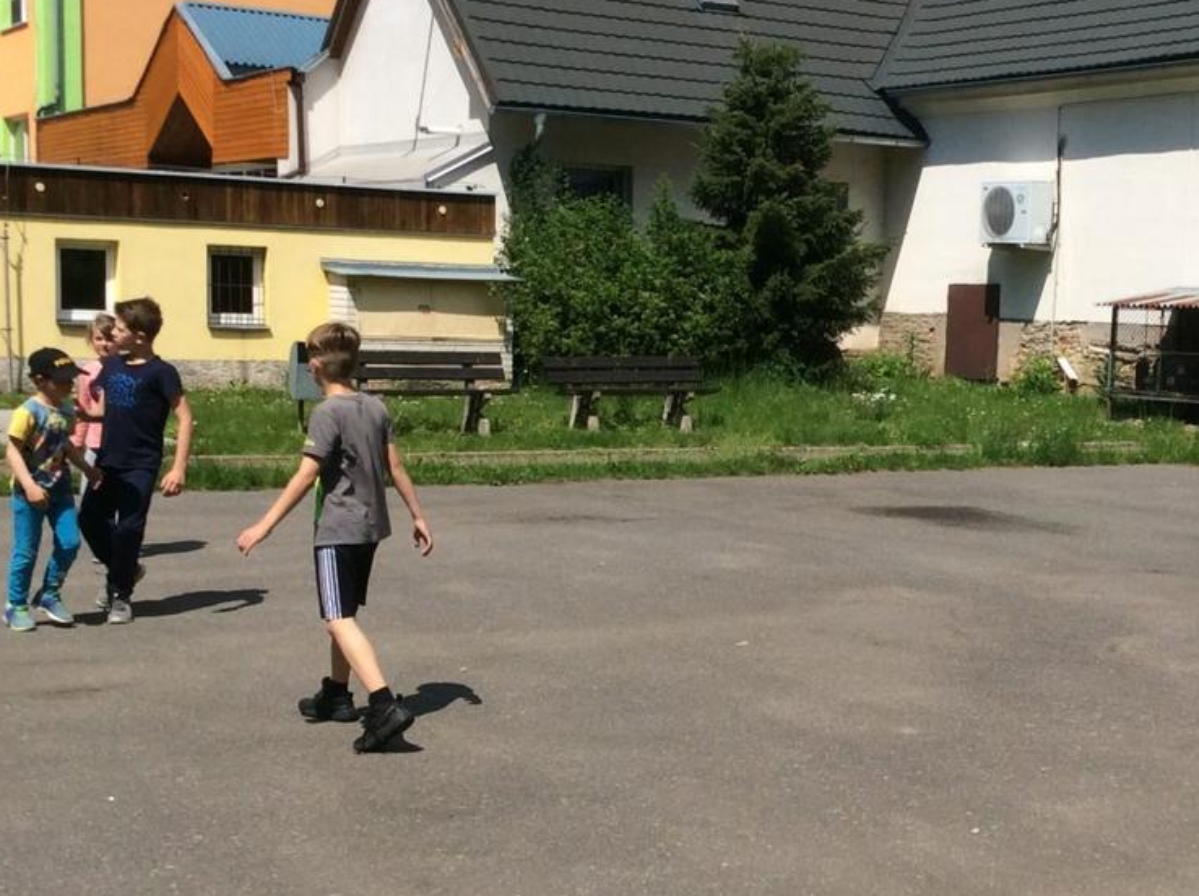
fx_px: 2006
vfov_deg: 25.1
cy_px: 528
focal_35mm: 58
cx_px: 780
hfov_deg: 33.1
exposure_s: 1/2288
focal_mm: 3.3
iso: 32
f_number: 2.4
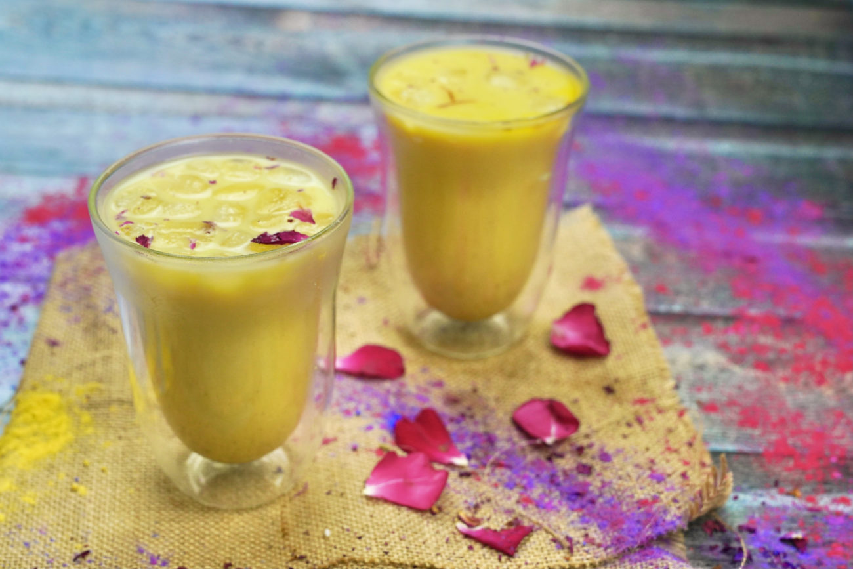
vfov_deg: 30.5
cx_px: 426
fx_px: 1043
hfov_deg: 44.5
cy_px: 284
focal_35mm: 44
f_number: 5.6
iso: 1250
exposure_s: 1/160
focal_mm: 44
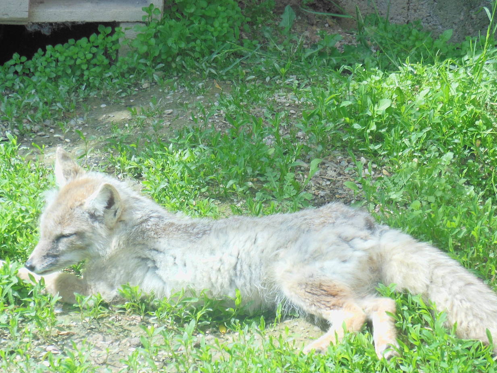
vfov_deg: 7.9
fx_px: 2714
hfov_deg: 10.5
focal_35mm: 189
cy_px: 192
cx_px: 251
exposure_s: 1/160
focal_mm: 26.1
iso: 125
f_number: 5.2
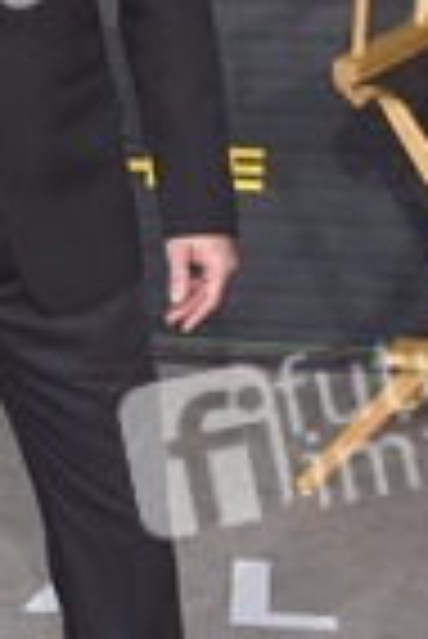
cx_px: -56
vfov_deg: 18.0
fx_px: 2010
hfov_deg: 11.9
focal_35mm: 113
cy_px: 207
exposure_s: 1/250
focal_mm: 40
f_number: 6.3
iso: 320
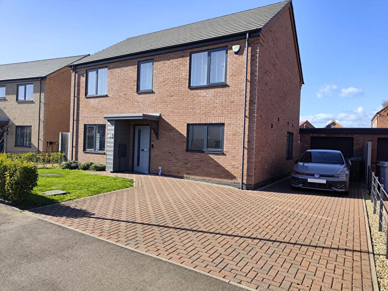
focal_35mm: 23
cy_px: 146
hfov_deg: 73.9
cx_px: 194
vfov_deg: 58.9
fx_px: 258
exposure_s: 1/568
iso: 50
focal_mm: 6.19
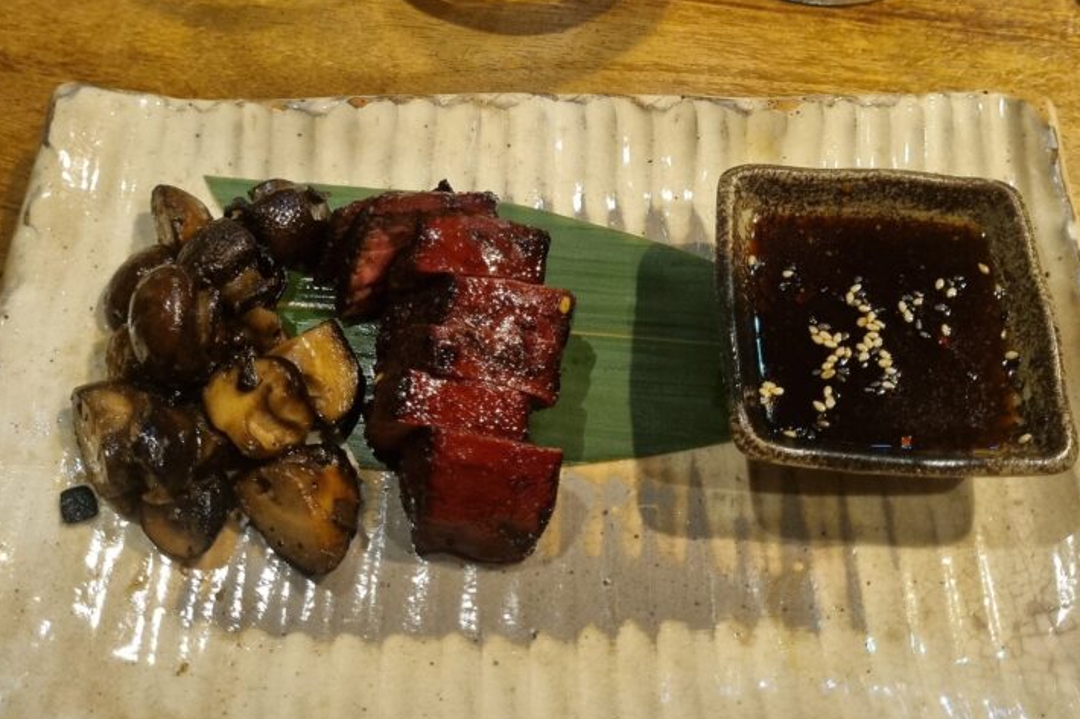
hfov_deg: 49.6
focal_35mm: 39
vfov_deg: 33.2
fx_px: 1170
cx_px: 561
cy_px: 143
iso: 500
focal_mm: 5.4
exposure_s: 1/28
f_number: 1.8
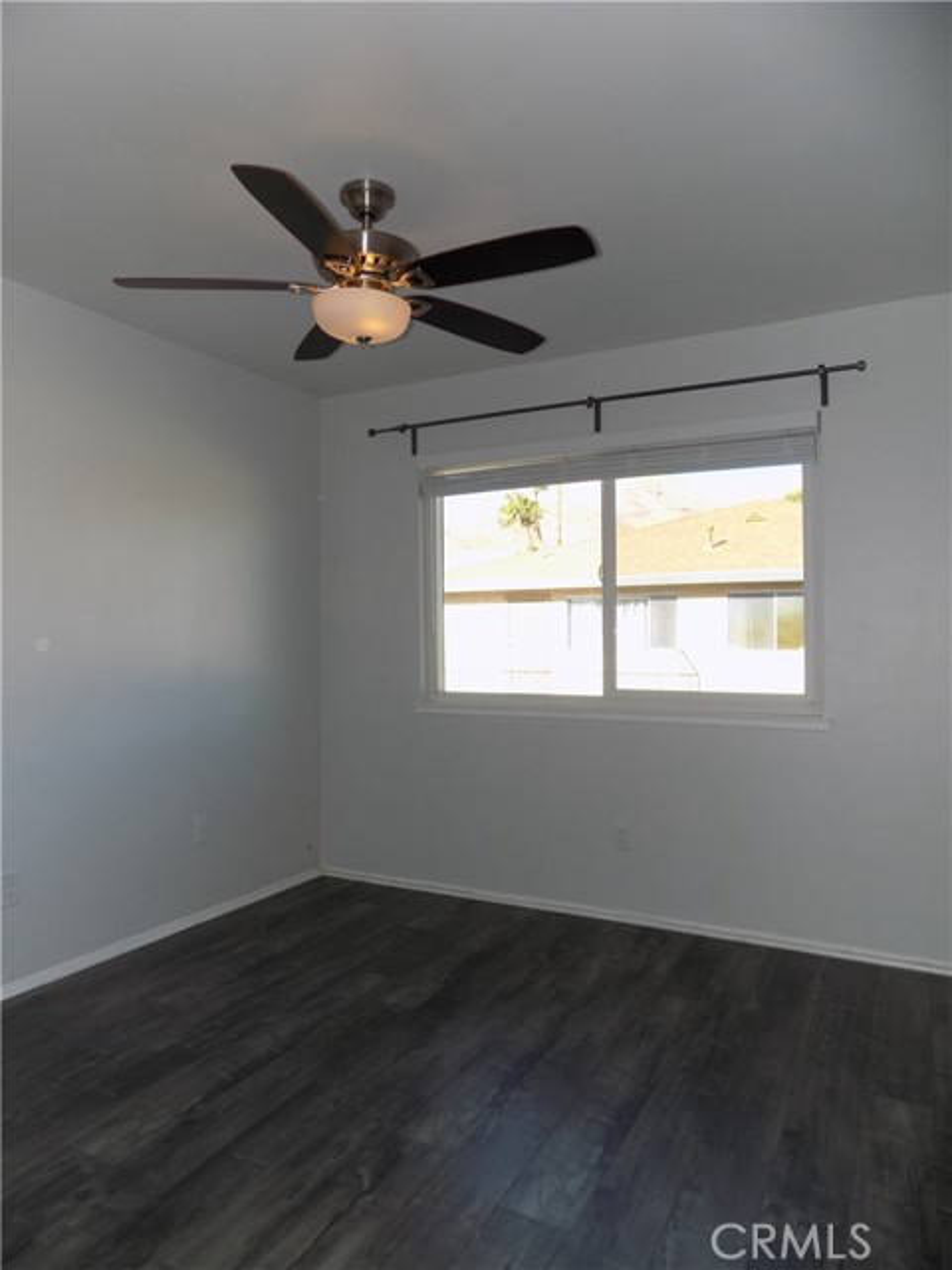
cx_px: 476
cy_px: 635
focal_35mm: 23
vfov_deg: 73.9
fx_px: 843
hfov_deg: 58.9
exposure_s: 1/125
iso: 80
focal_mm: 4
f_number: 3.1
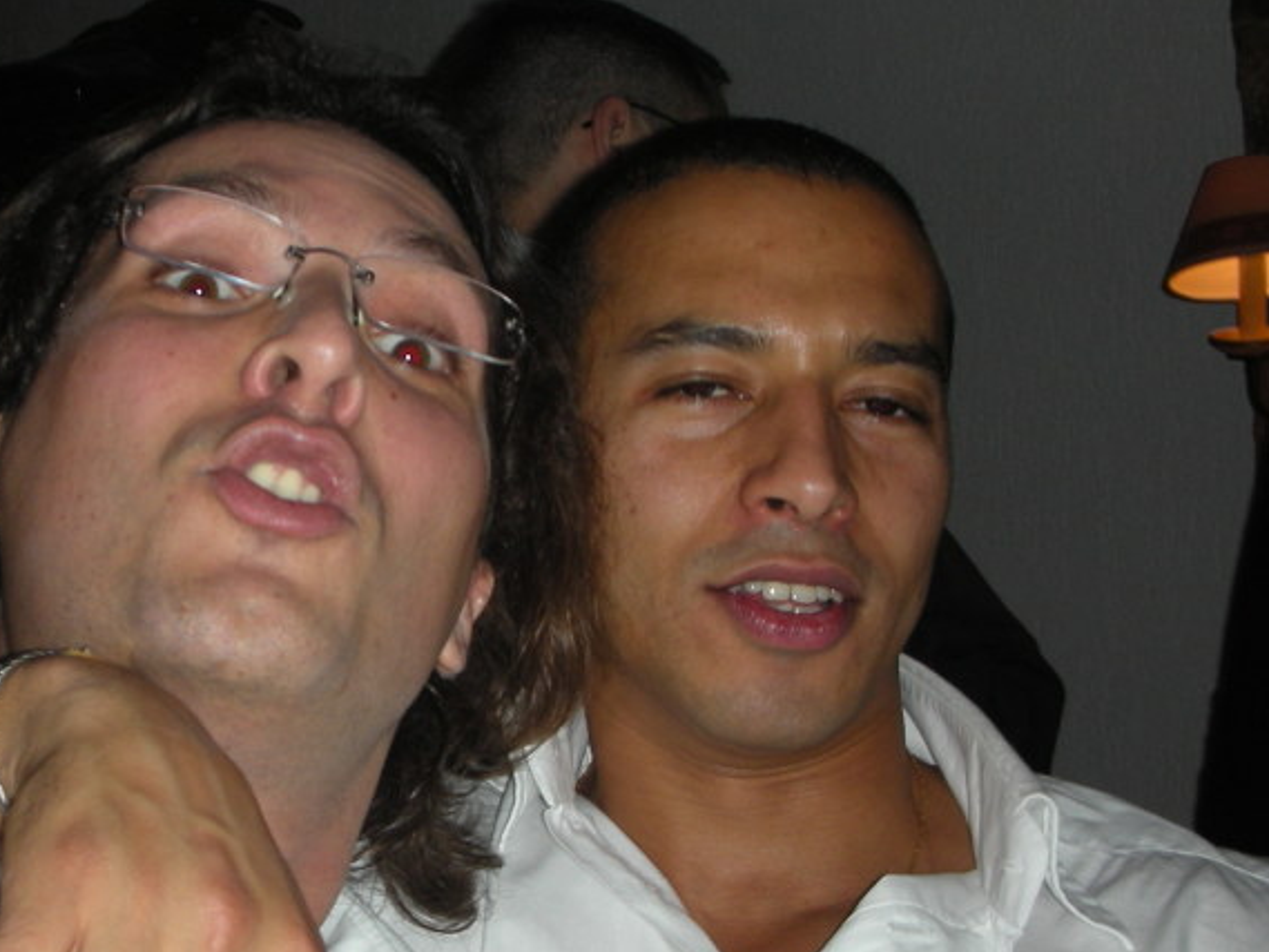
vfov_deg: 23.3
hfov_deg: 30.0
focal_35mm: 63
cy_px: 495
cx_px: 252
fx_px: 2310
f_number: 3
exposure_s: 1/60.1
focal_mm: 5.8
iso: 50
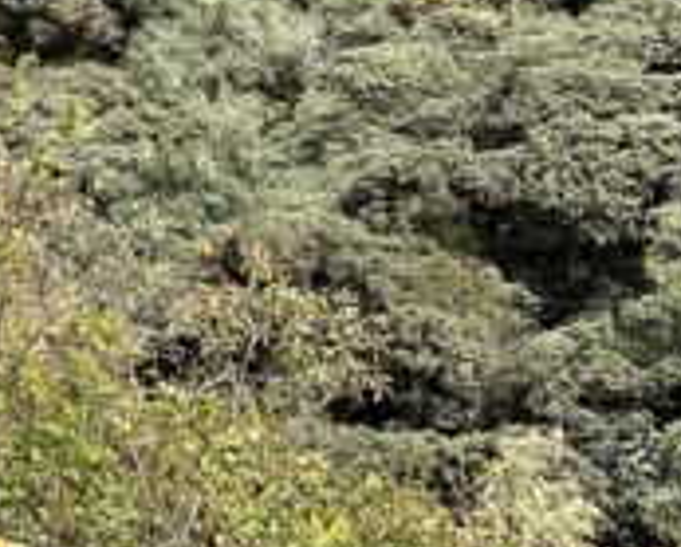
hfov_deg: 10.1
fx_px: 3028
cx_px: -1248
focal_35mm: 150
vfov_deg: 9.3
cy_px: -720
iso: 50
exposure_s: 1/1106
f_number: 1.6
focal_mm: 5.1
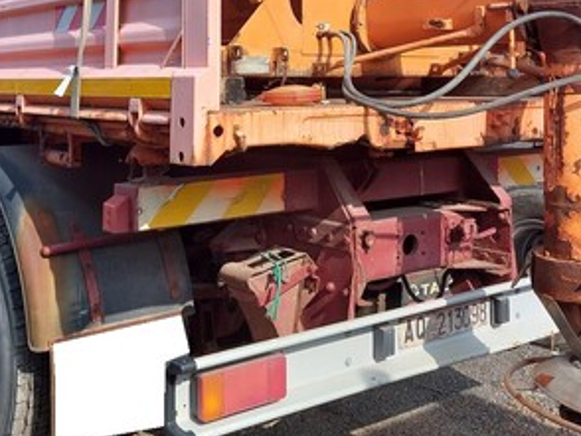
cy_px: 55
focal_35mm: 51
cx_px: 289
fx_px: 857
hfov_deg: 37.5
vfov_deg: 27.7
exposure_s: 1/653
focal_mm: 5.23
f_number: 1.8
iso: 25
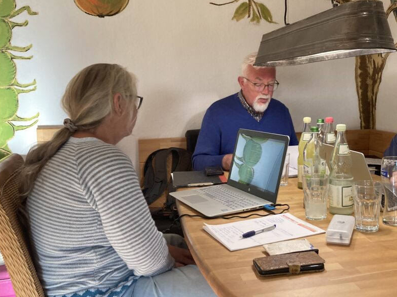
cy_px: 144
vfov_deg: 37.7
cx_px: 258
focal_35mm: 38
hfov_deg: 48.3
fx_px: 436
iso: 160
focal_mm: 3.99
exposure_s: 1/50
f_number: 1.8
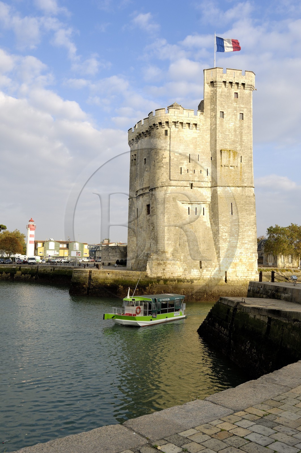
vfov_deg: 62.0
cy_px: 226
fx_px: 377
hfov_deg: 43.5
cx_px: 150
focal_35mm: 30
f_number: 7.1
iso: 100
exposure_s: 1/160
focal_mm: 20
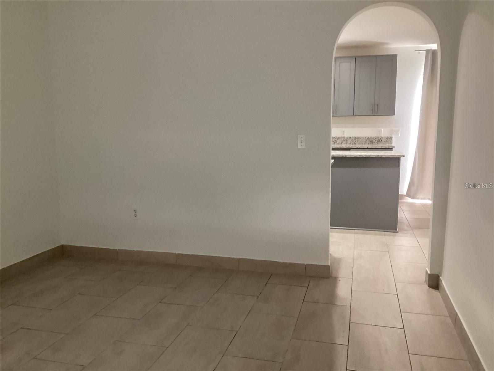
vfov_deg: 45.4
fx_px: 442
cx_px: 247
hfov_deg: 58.4
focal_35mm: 31
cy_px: 186
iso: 400
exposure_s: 1/40
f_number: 2.4
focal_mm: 3.3
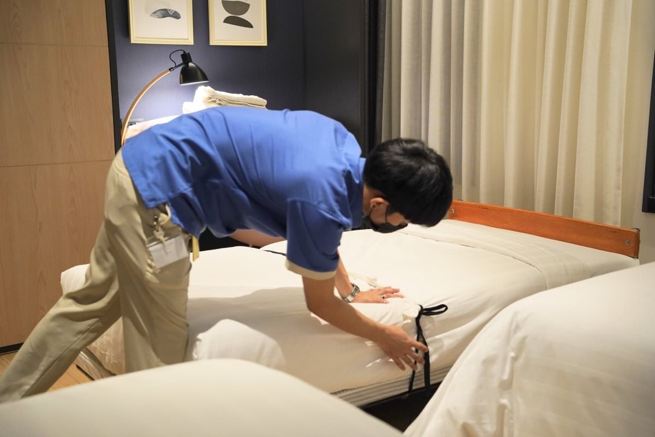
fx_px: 831
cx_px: 328
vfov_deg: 29.4
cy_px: 218
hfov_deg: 43.0
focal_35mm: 46
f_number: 4
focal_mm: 45.7
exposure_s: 1/160
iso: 1600
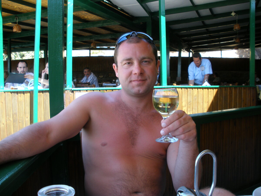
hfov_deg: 51.4
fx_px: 271
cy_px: 98
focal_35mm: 36
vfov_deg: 39.7
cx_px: 130
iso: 80
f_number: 3.5
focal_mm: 6.3
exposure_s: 1/60
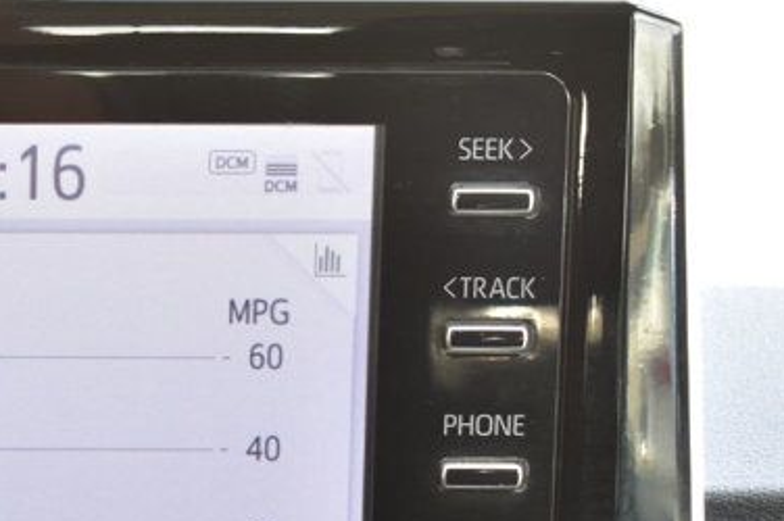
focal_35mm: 188
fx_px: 4091
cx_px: -238
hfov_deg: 10.7
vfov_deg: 7.2
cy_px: 675
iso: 400
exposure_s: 1/40
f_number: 7.1
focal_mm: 46
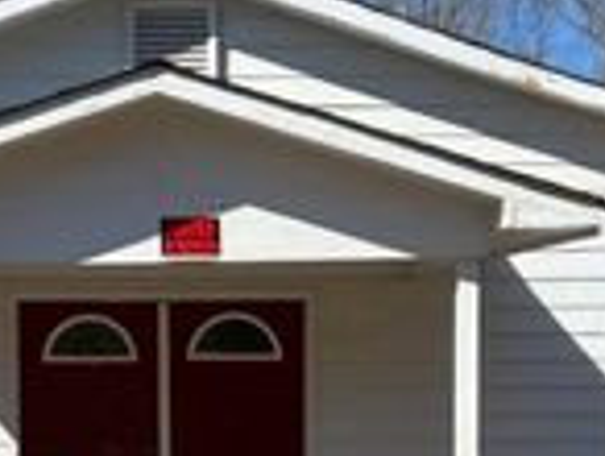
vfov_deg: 16.4
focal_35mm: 89
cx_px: 199
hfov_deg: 21.9
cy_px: 408
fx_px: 1558
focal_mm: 5.7
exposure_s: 1/6211
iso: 50
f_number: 1.5
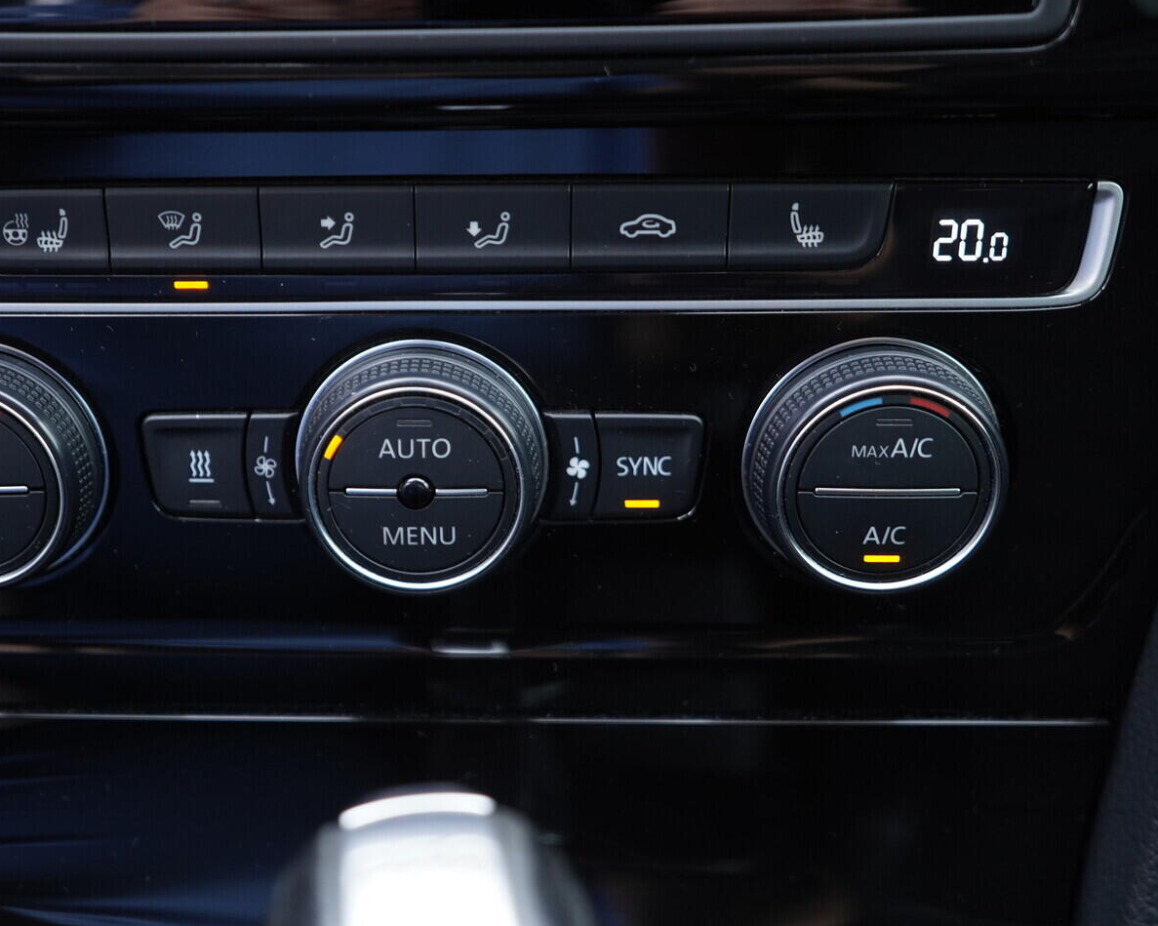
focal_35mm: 41
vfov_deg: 36.5
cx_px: 461
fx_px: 1405
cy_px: 465
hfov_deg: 44.6
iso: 500
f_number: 2.8
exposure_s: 1/40
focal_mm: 24
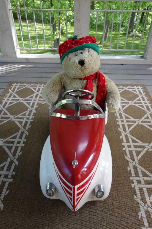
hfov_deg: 46.4
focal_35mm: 28
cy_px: 114
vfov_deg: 65.5
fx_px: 177
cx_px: 76
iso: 125
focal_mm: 10.4
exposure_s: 1/100
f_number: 2.5
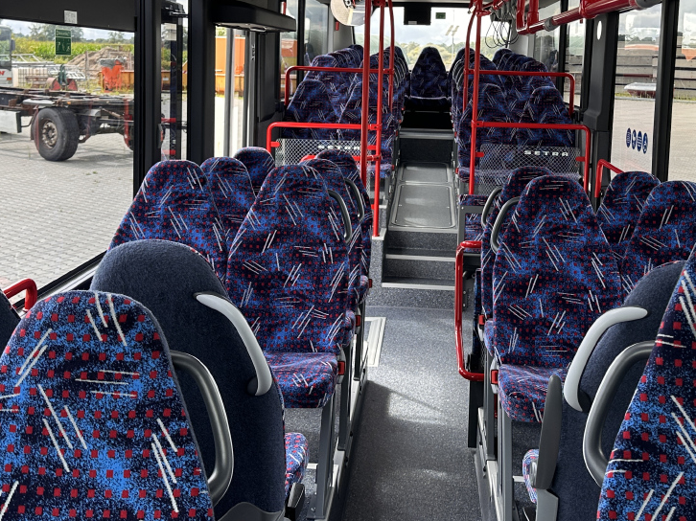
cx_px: 364
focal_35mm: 43
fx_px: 864
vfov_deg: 33.0
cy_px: 138
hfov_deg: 43.9
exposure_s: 1/250
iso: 80
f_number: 1.78
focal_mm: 6.86
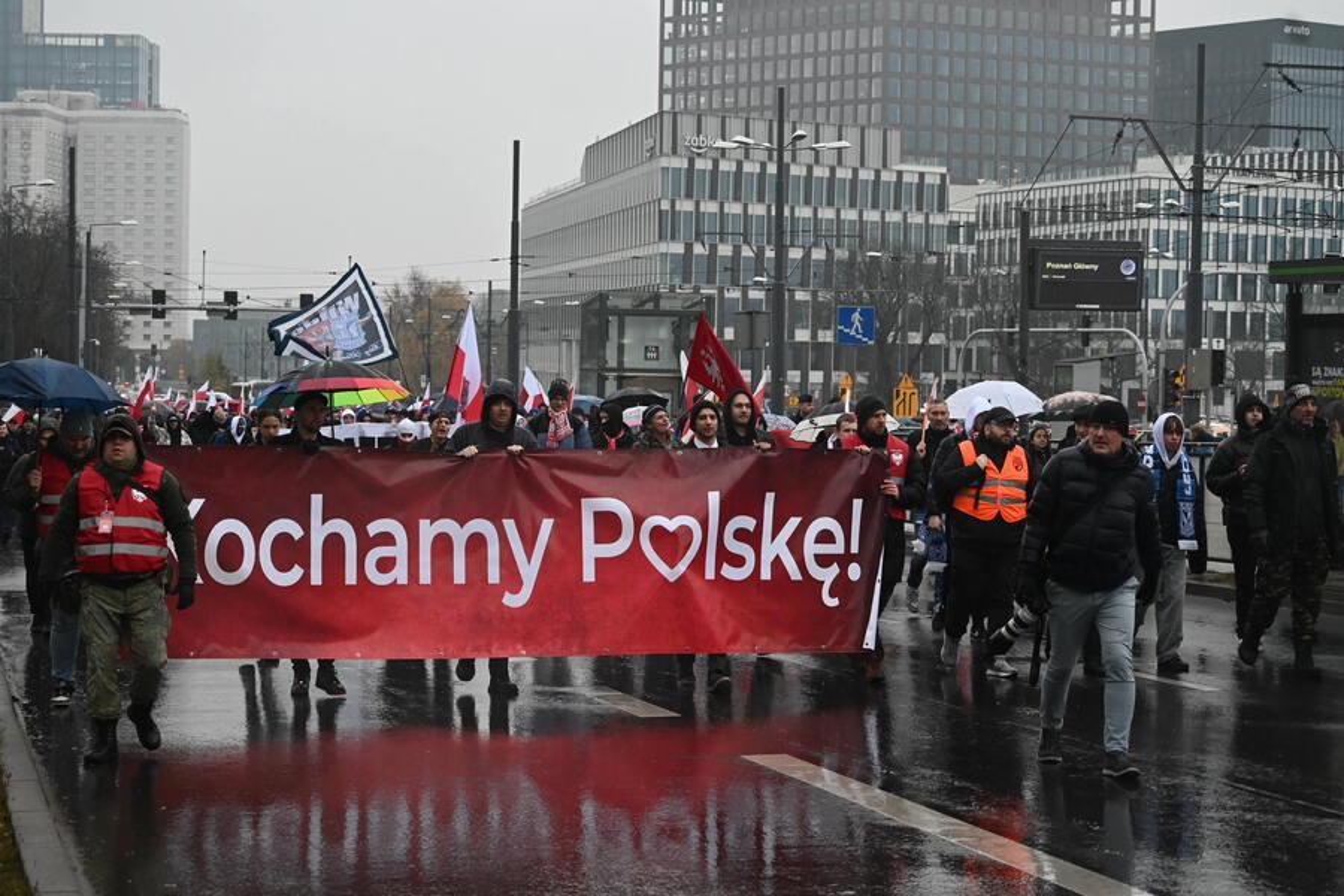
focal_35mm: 75
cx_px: 672
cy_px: 448
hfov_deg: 27.0
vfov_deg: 18.2
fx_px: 2800
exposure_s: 1/500
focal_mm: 50
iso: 1600
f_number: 4.5
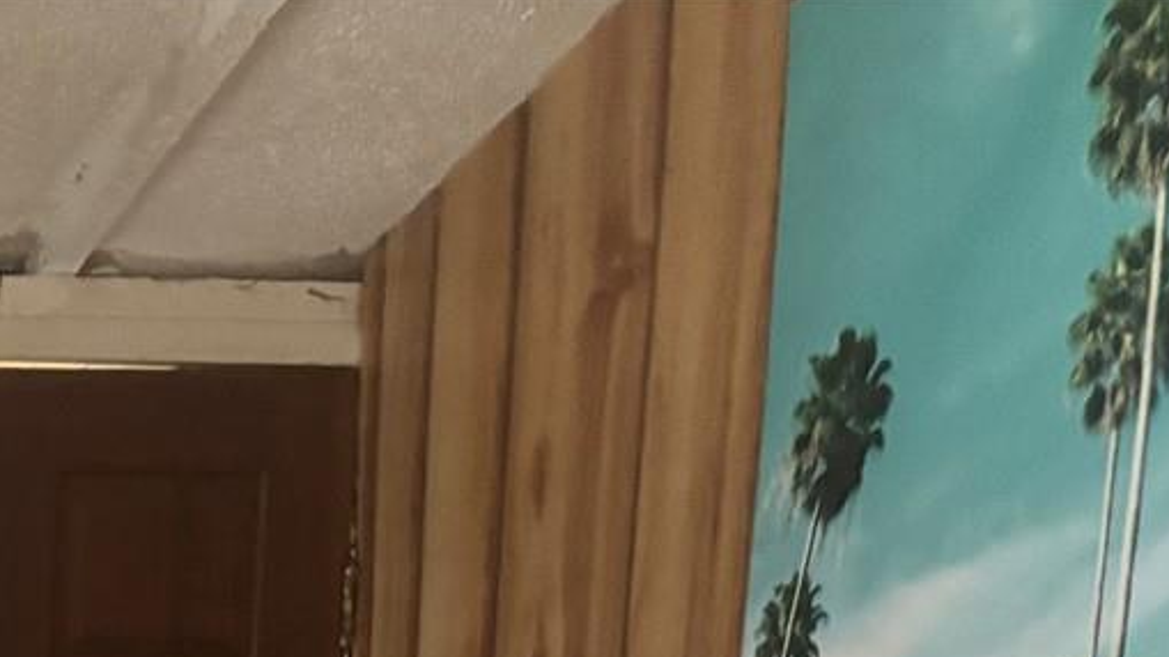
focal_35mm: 89
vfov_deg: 11.9
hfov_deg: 20.4
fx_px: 2758
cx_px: -606
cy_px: 1371
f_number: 1.6
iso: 640
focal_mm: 5.96
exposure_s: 1/30
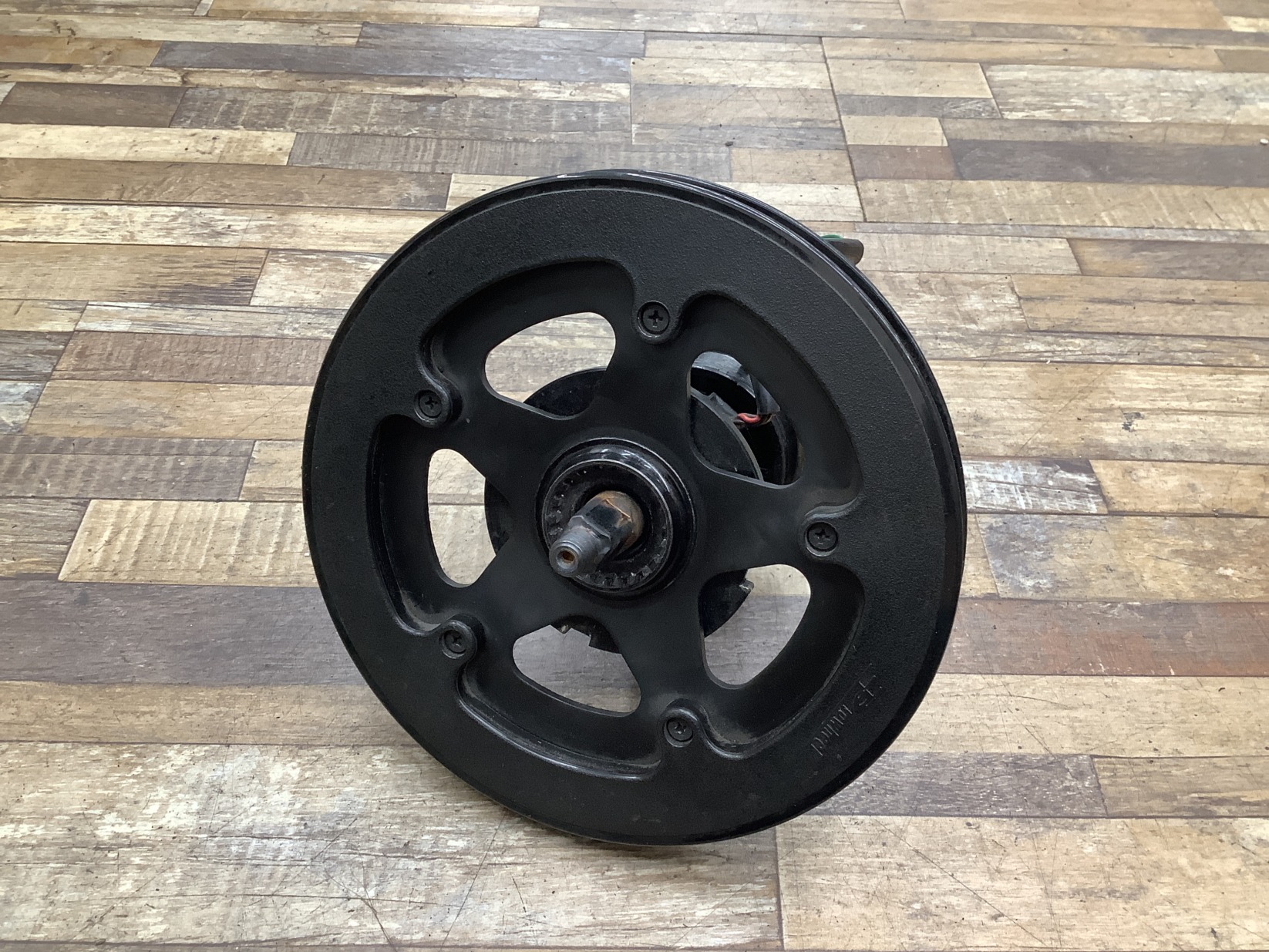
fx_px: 1137
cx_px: 634
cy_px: 476
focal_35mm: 31
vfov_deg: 45.5
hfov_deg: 58.3
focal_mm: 3.3
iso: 160
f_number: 2.4
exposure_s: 1/50
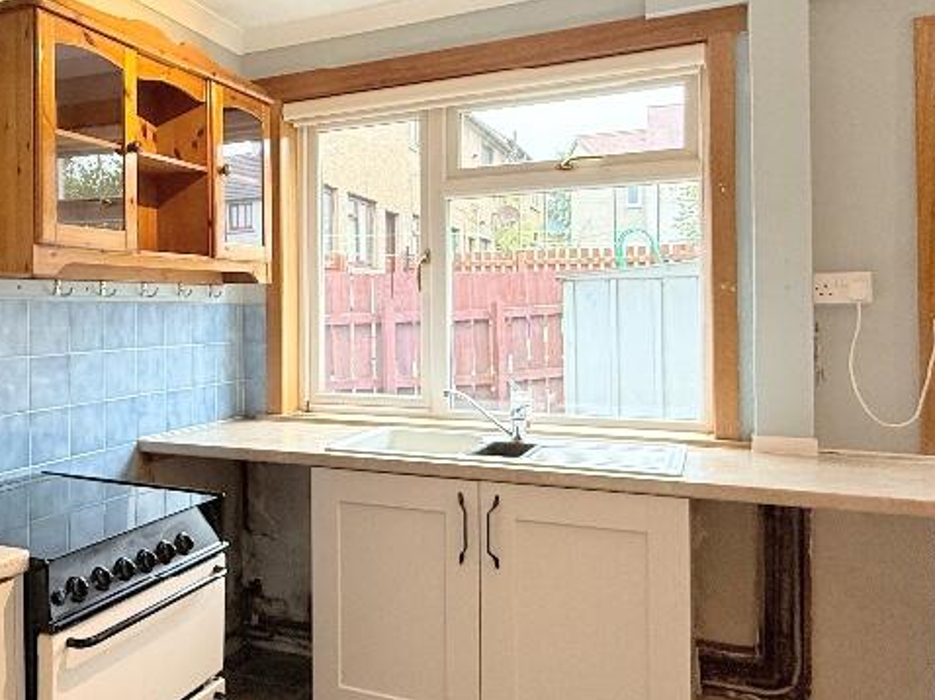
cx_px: 315
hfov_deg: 58.7
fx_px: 810
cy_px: 311
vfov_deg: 46.7
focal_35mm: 30
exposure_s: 1/100
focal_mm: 2.22
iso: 200
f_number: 2.2
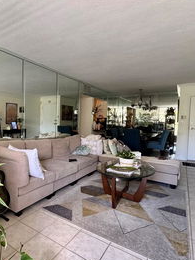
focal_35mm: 23
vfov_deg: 73.9
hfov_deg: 56.0
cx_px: 48
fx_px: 173
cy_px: 130
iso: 320
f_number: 2.2
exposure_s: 1/64
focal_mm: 2.22
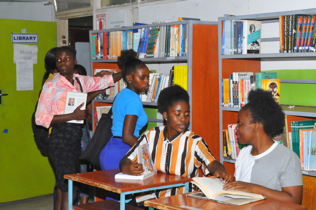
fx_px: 631
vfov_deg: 18.9
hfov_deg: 28.1
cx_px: 158
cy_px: 105
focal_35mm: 72
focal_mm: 48
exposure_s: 1/80
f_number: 11
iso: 1600
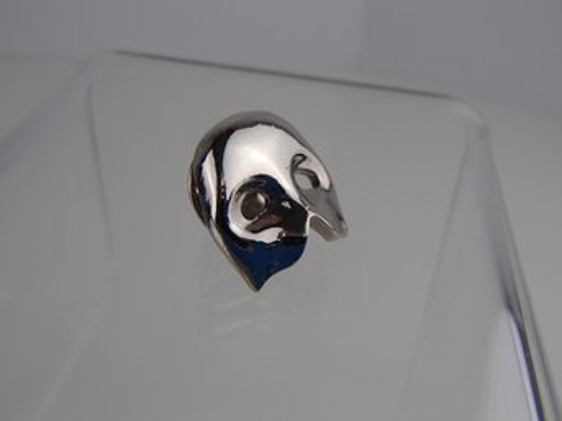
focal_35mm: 37
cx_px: 281
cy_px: 210
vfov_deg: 38.6
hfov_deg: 50.2
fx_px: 600
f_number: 4.7
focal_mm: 6.64
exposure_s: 1/160
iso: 125
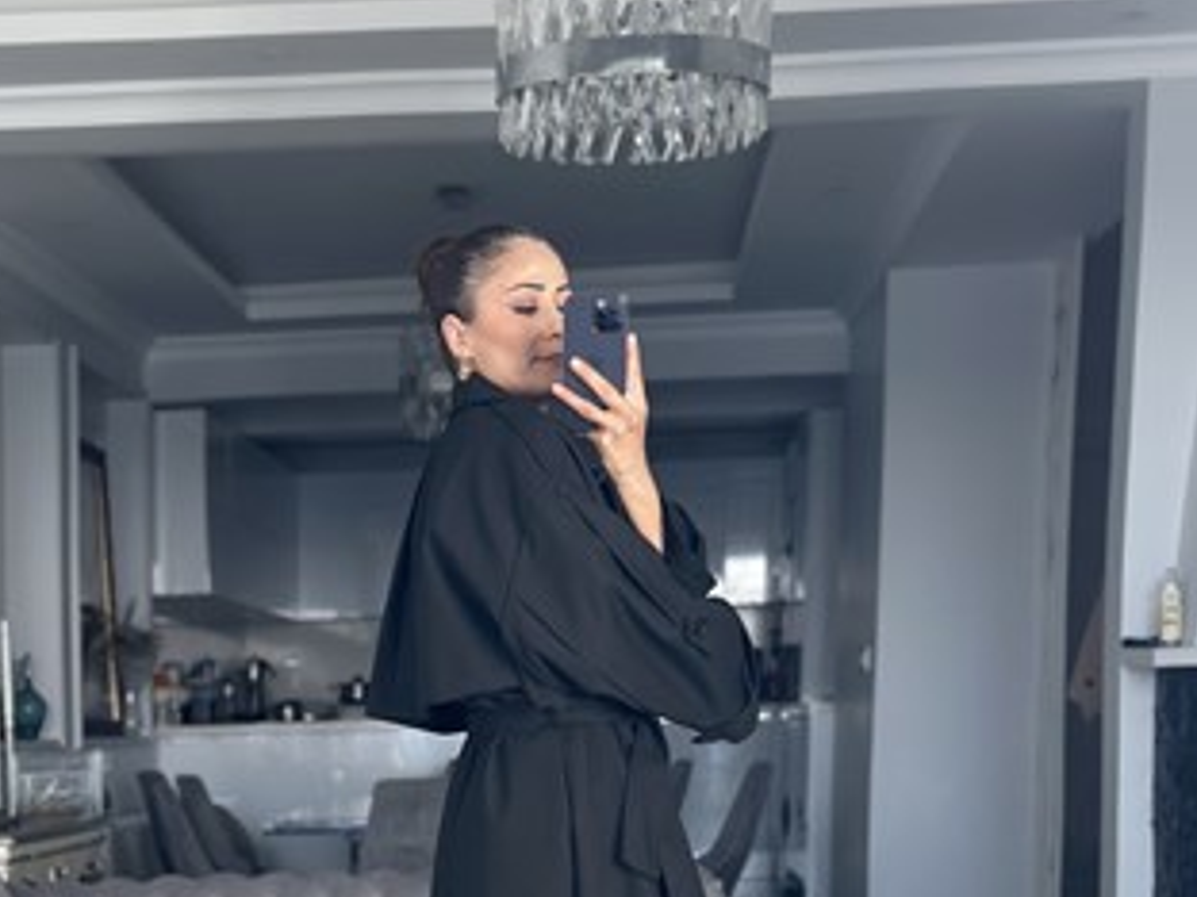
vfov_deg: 18.4
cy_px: 916
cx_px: 575
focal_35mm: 78
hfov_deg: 25.0
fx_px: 2697
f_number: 1.78
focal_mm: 6.86
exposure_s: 1/171
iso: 125
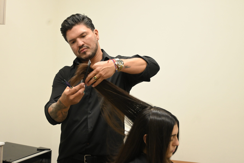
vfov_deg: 28.5
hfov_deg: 41.7
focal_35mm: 47
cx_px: 122
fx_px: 320
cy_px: 82
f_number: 5
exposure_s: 1/125
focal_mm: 31.5
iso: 1800
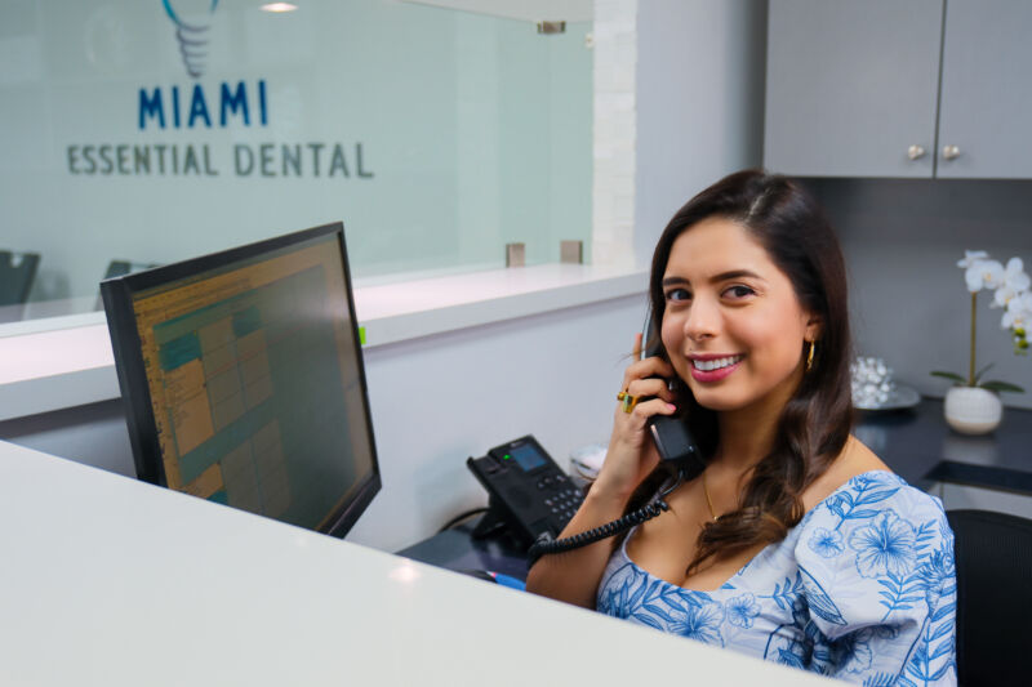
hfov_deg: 54.4
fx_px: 1003
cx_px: 516
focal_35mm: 35
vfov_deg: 37.8
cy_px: 344
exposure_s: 1/34
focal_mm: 23.4
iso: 160
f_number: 2.8
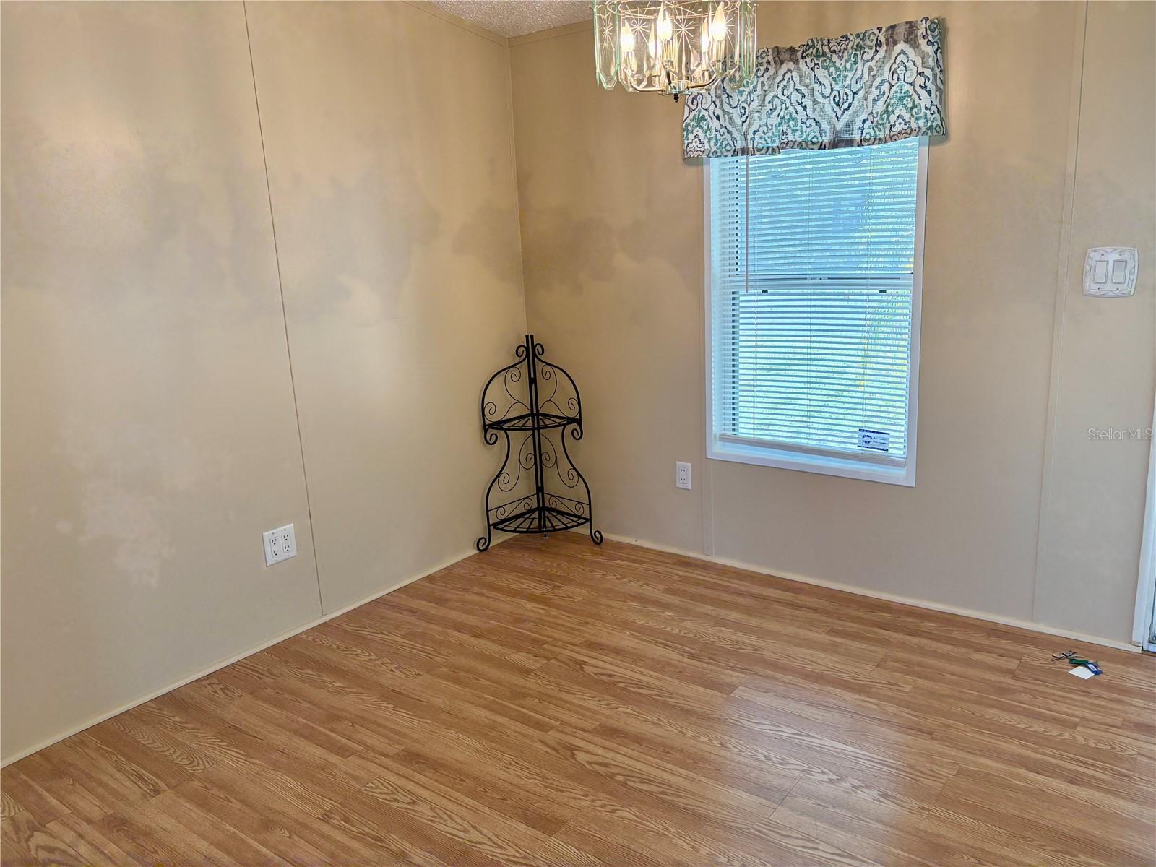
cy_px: 434
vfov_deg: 53.1
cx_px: 578
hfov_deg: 67.3
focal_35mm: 26
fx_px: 868
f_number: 1.6
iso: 125
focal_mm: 5.96
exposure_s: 1/173
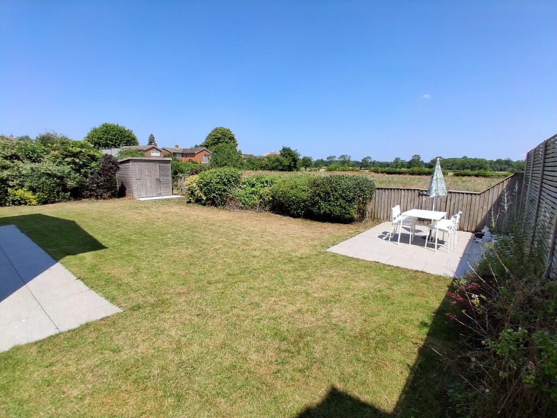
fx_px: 274
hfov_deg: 91.0
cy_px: 209
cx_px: 278
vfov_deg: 74.7
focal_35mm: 17
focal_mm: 1.4
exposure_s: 1/1255
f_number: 2.2
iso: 50
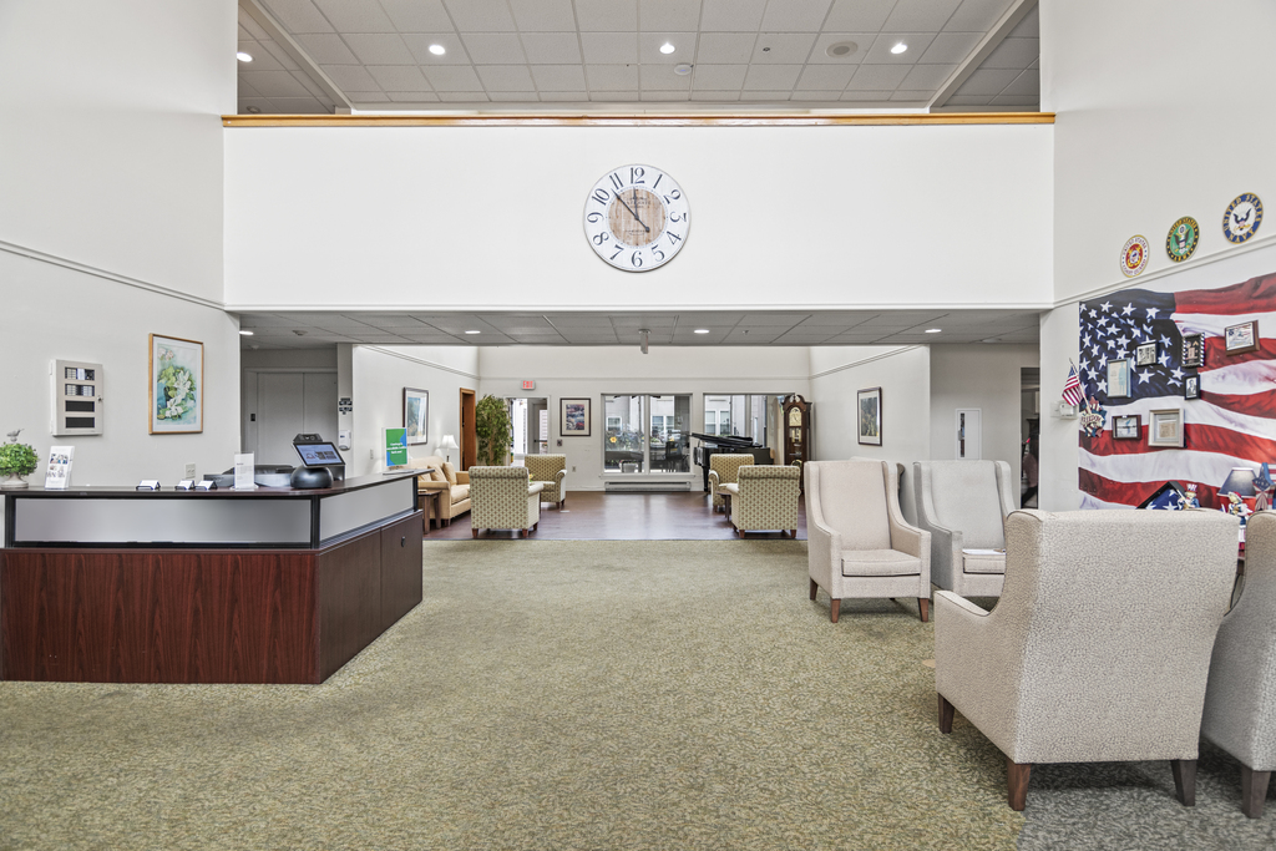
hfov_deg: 90.0
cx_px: 638
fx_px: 638
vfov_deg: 67.4
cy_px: 426
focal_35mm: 18
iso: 250
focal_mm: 12
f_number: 7.1
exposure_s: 1/13
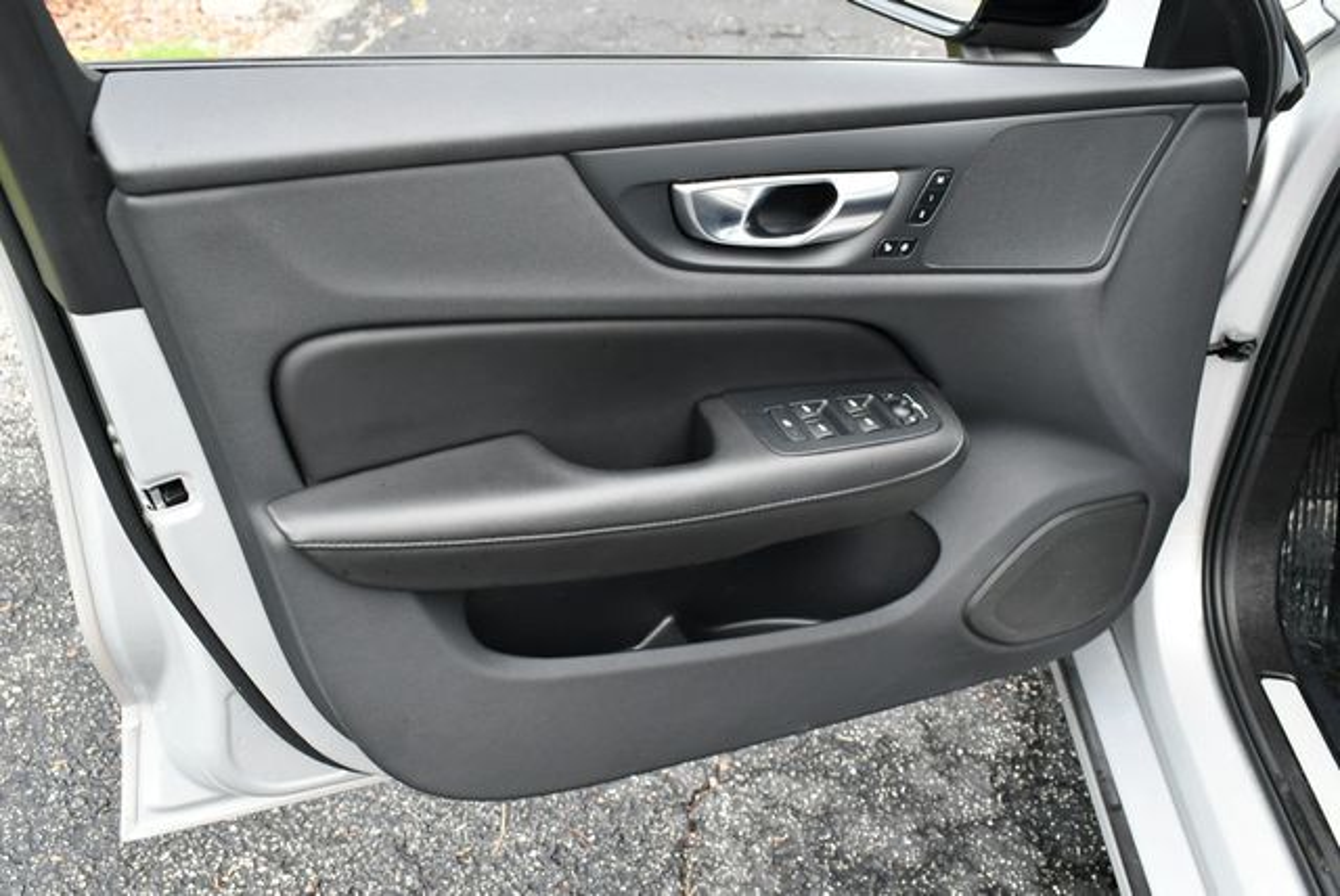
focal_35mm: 36
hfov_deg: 53.1
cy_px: 448
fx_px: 1341
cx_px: 670
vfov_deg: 36.9
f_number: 4.5
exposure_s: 1/250
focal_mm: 18
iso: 400
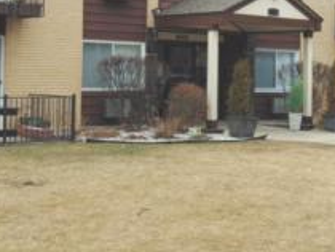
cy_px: 45
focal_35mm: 80
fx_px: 775
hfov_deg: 24.4
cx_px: 183
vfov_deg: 18.3
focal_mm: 7.6
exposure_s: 1/800
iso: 80
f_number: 3.3
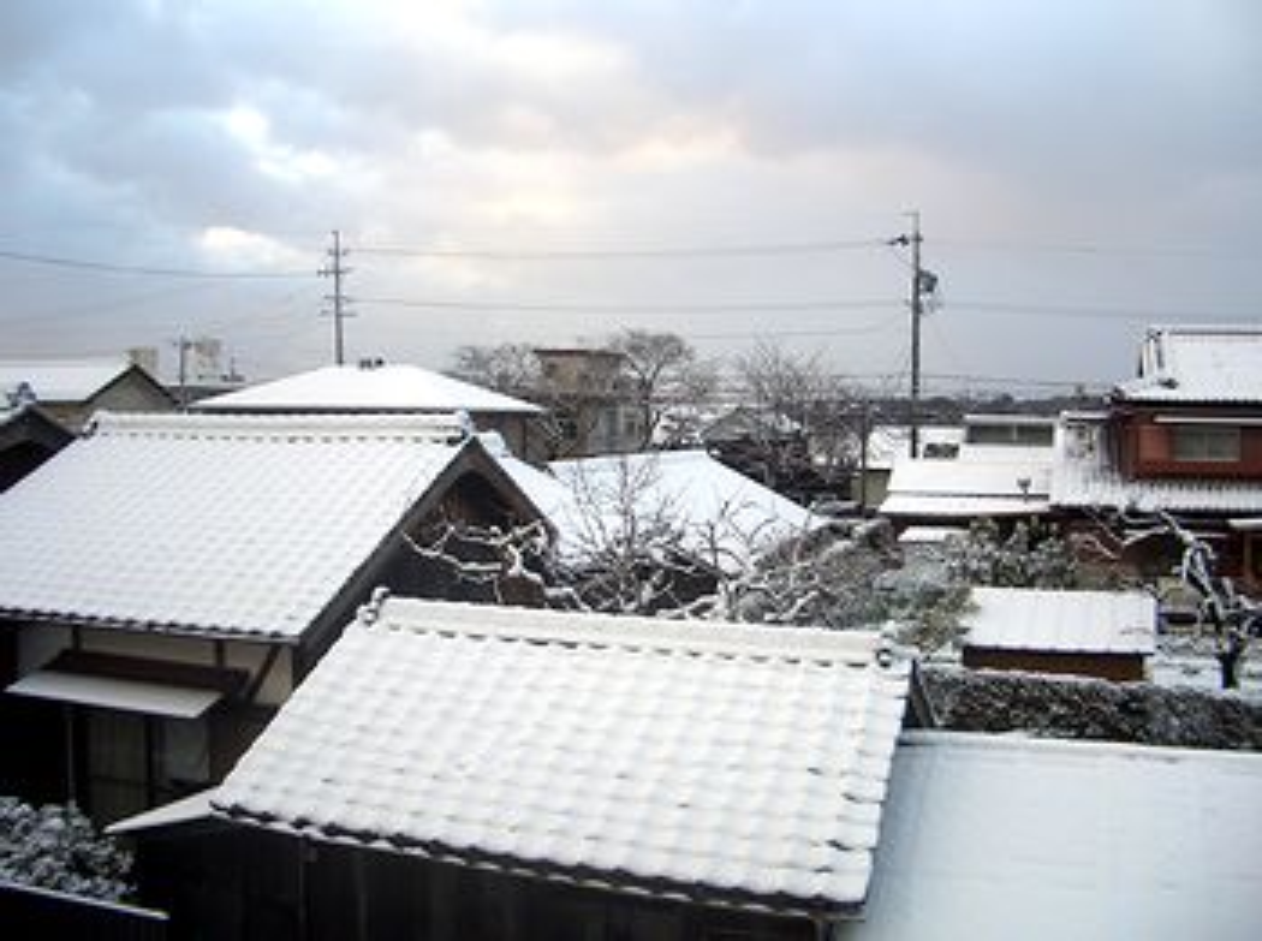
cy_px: 470
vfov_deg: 40.6
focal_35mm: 35
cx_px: 631
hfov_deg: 52.7
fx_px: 1273
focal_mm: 5.8
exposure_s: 1/160
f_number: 2.6
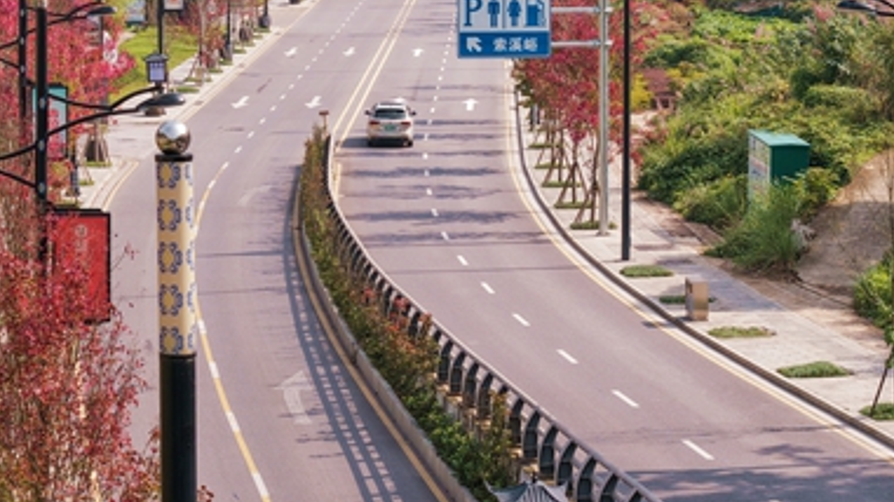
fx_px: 2844
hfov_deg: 17.8
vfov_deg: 10.0
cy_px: 23
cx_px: 352
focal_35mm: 120
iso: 100
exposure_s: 1/1600
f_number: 2.8
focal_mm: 19.35
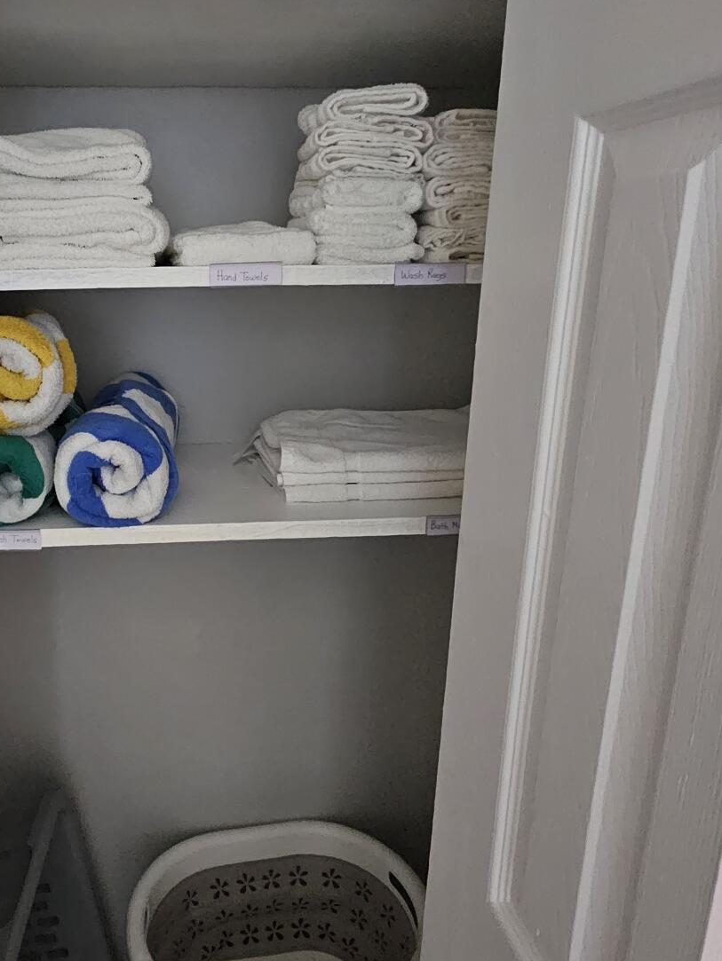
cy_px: 445
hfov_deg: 53.7
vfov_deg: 71.5
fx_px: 667
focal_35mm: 24
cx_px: 162
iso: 1250
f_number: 2.2
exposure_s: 1/24
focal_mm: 2.2
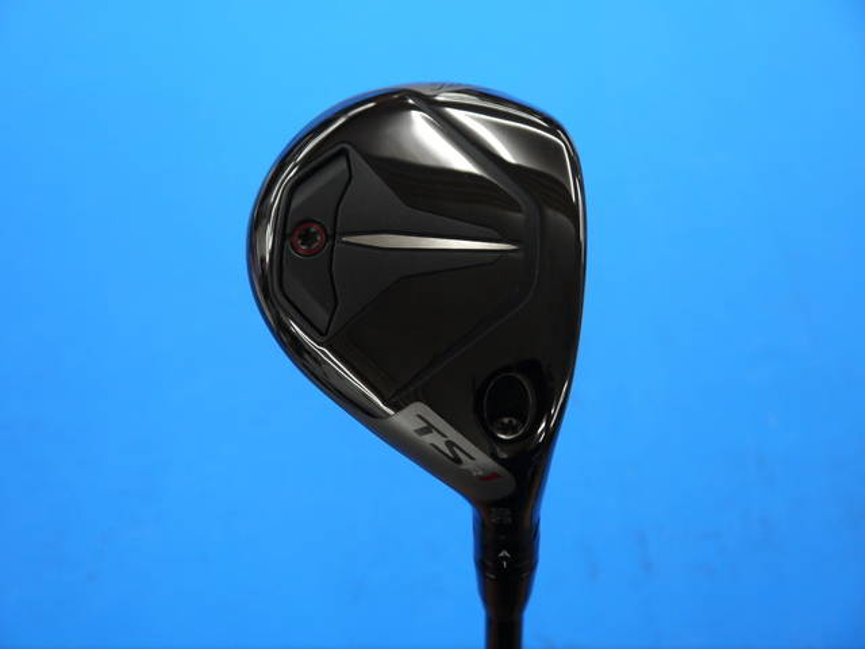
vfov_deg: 25.2
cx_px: 432
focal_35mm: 58
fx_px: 1449
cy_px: 324
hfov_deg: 33.2
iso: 500
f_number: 4.9
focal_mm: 29
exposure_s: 1/125
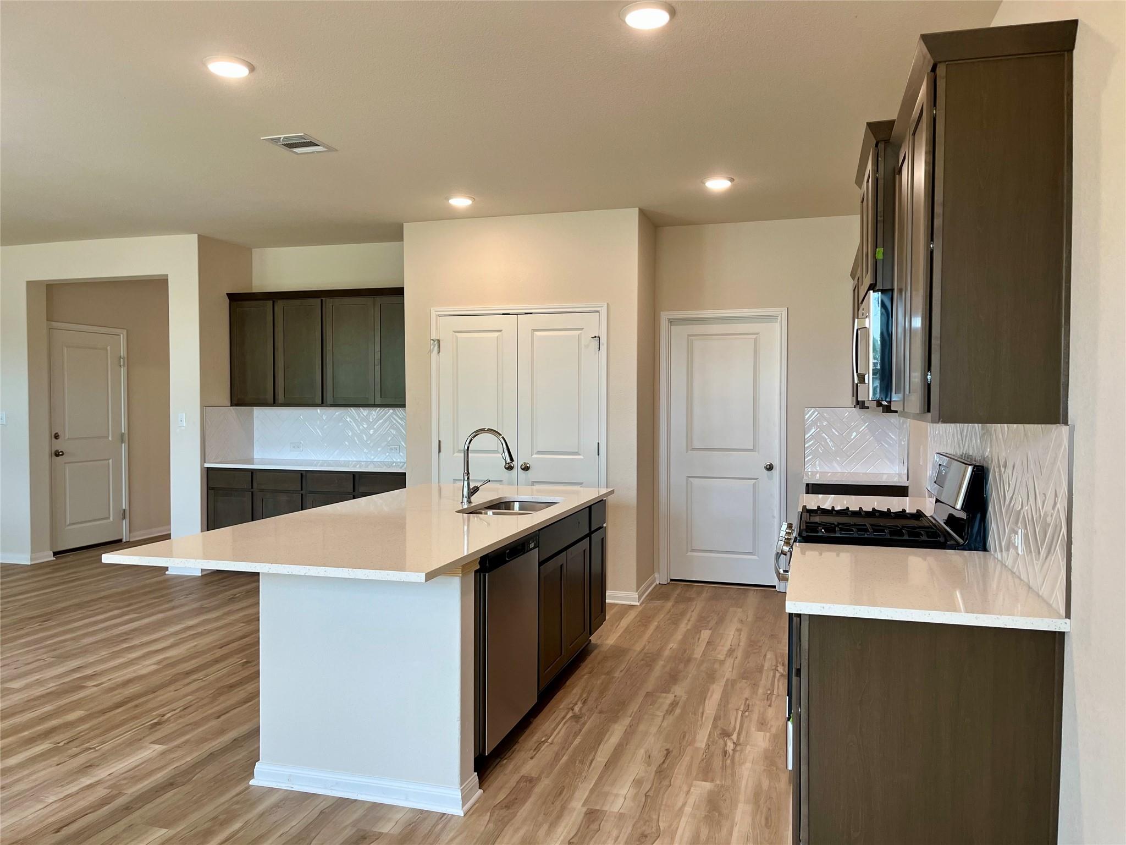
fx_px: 846
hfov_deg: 67.3
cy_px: 422
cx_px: 563
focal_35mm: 26
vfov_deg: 53.1
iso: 100
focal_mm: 5.1
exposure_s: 1/120
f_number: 1.6
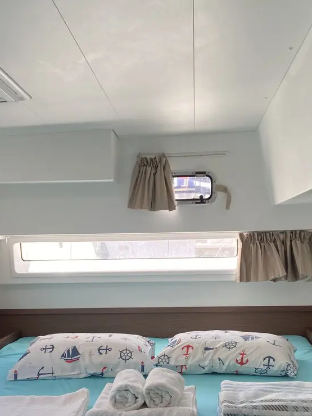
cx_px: 146
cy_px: 302
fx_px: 541
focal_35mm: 45
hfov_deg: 32.2
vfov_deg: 41.1
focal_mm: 4.25
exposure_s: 1/122
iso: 32
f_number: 1.8
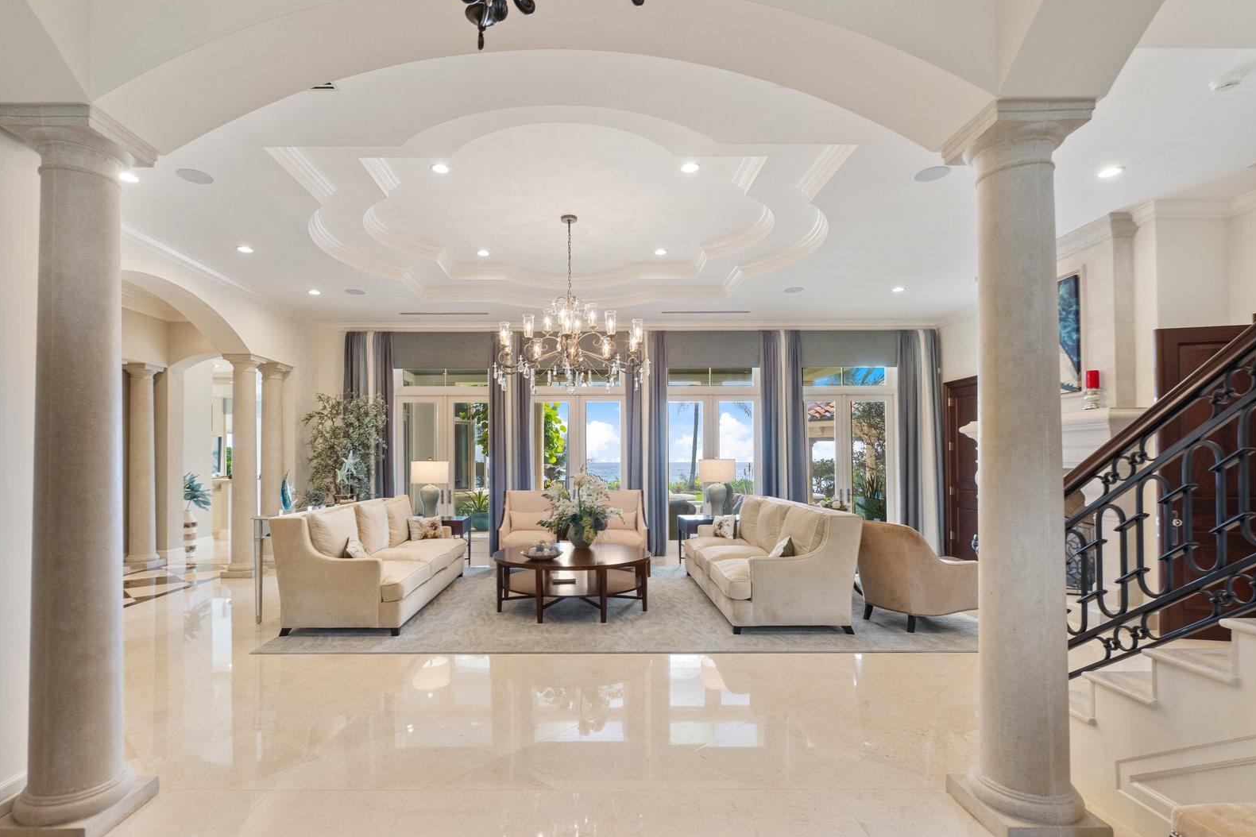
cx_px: 554
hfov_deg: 92.9
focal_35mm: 17
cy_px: 463
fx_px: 593
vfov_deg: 70.2
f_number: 7.1
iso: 250
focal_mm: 14
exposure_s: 1/4
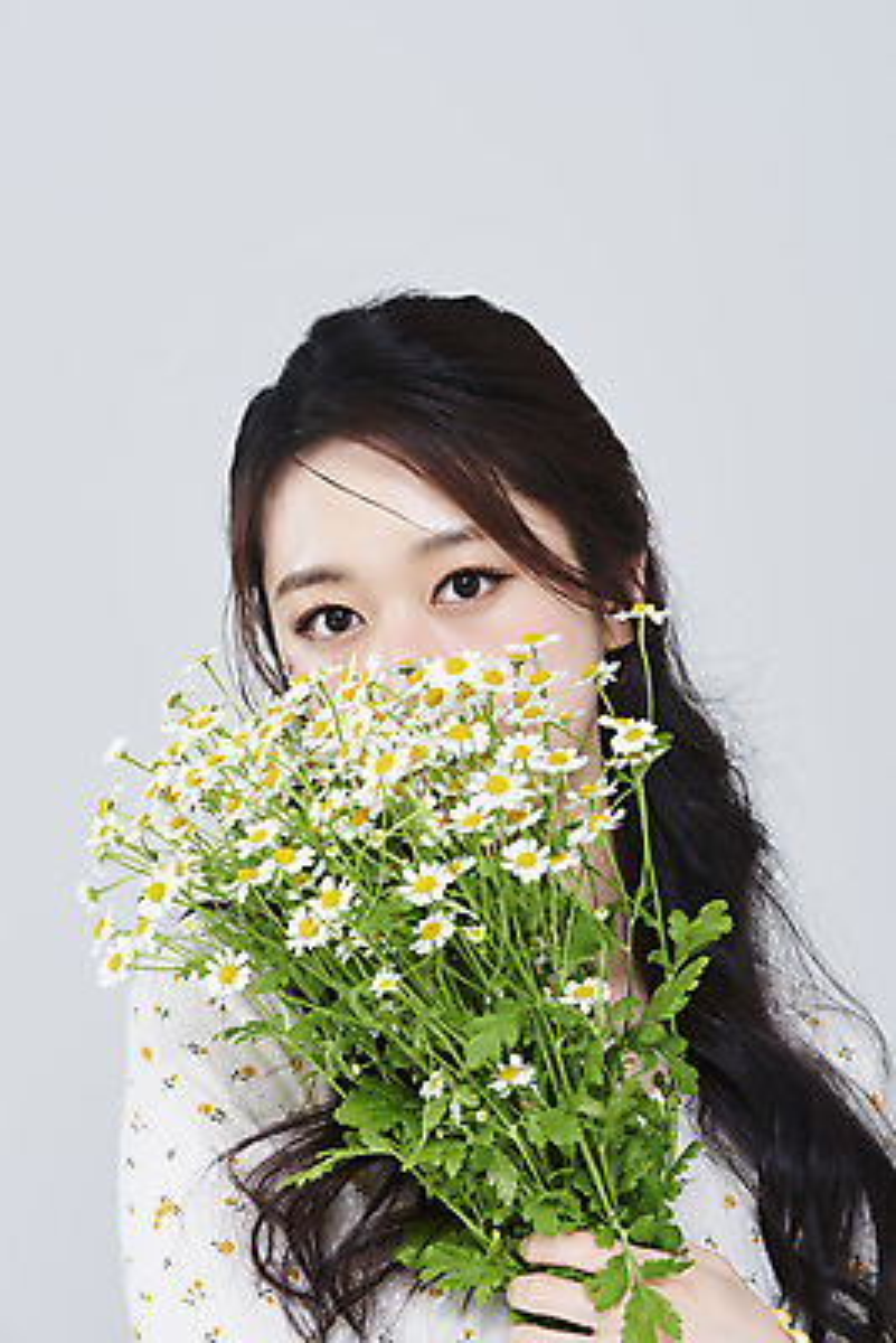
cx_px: 448
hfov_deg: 13.1
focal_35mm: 105
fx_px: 3916
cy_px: 672
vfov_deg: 19.4
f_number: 11
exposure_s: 1/125
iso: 64
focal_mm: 105
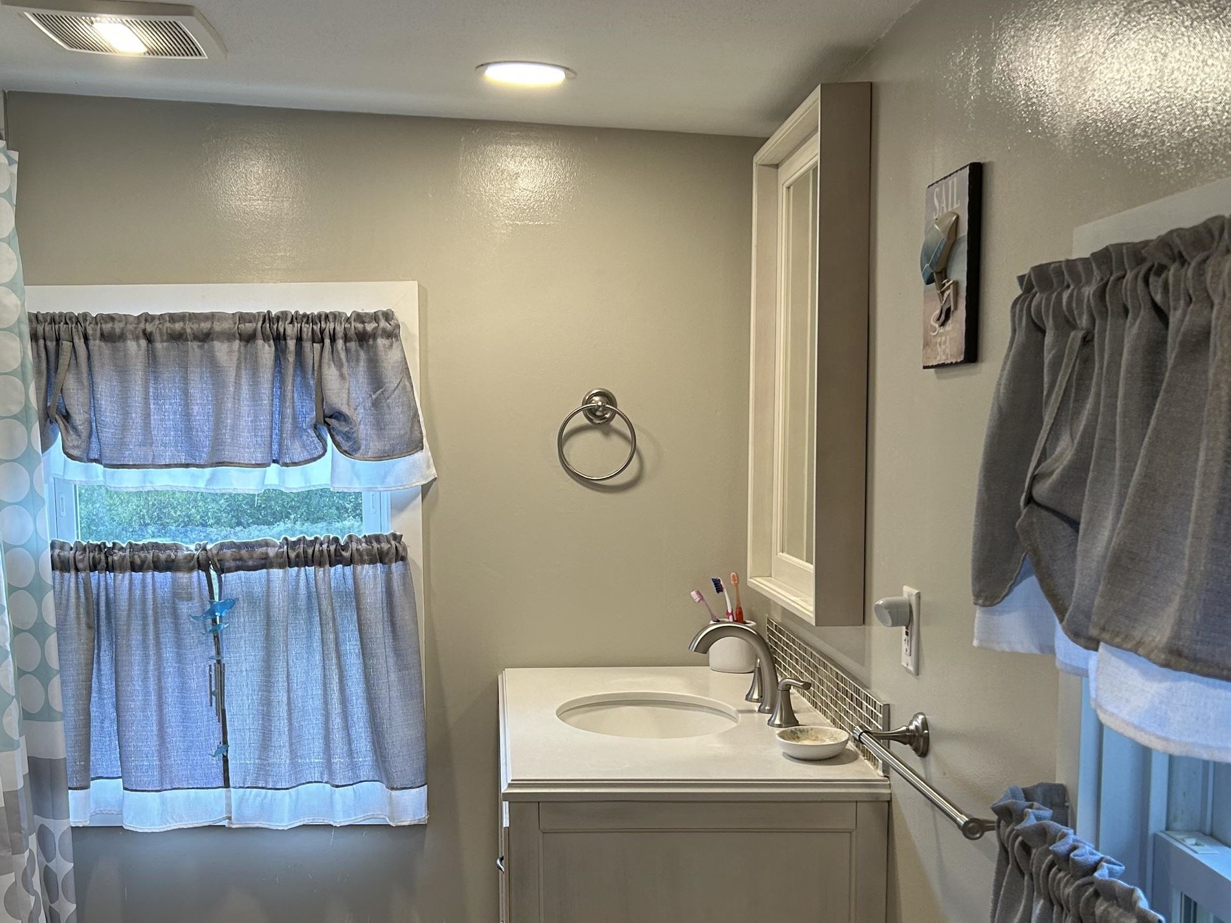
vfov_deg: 34.2
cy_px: 582
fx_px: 1493
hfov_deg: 44.3
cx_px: 438
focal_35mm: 42
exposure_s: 1/120
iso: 80
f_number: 1.5
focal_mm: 5.7
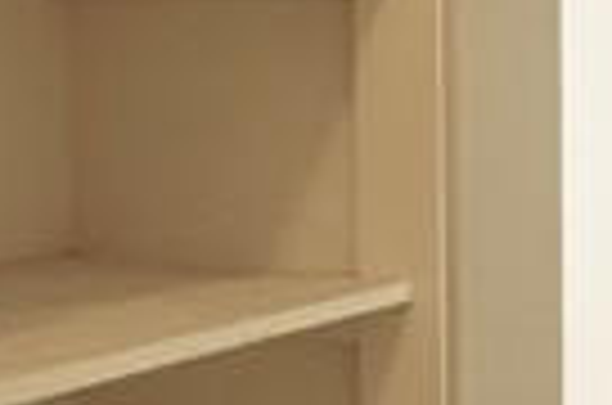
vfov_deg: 16.0
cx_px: 558
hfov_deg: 23.3
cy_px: 146
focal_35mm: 85
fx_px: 1442
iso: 1250
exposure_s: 1/60
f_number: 4
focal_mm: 18
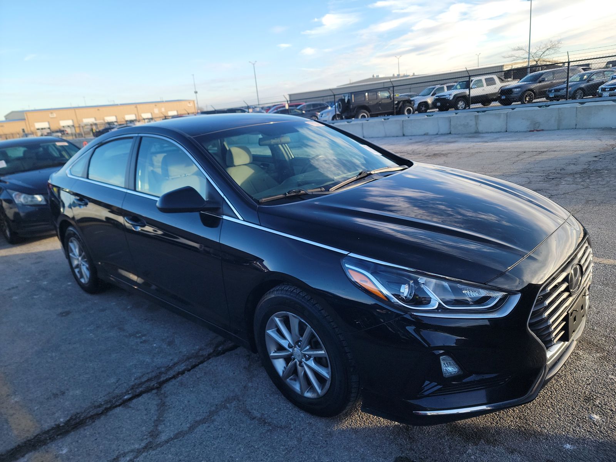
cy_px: 231
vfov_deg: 56.8
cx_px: 308
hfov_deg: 71.6
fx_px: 427
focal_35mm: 24
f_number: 1.8
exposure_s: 1/172
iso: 50
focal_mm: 6.7
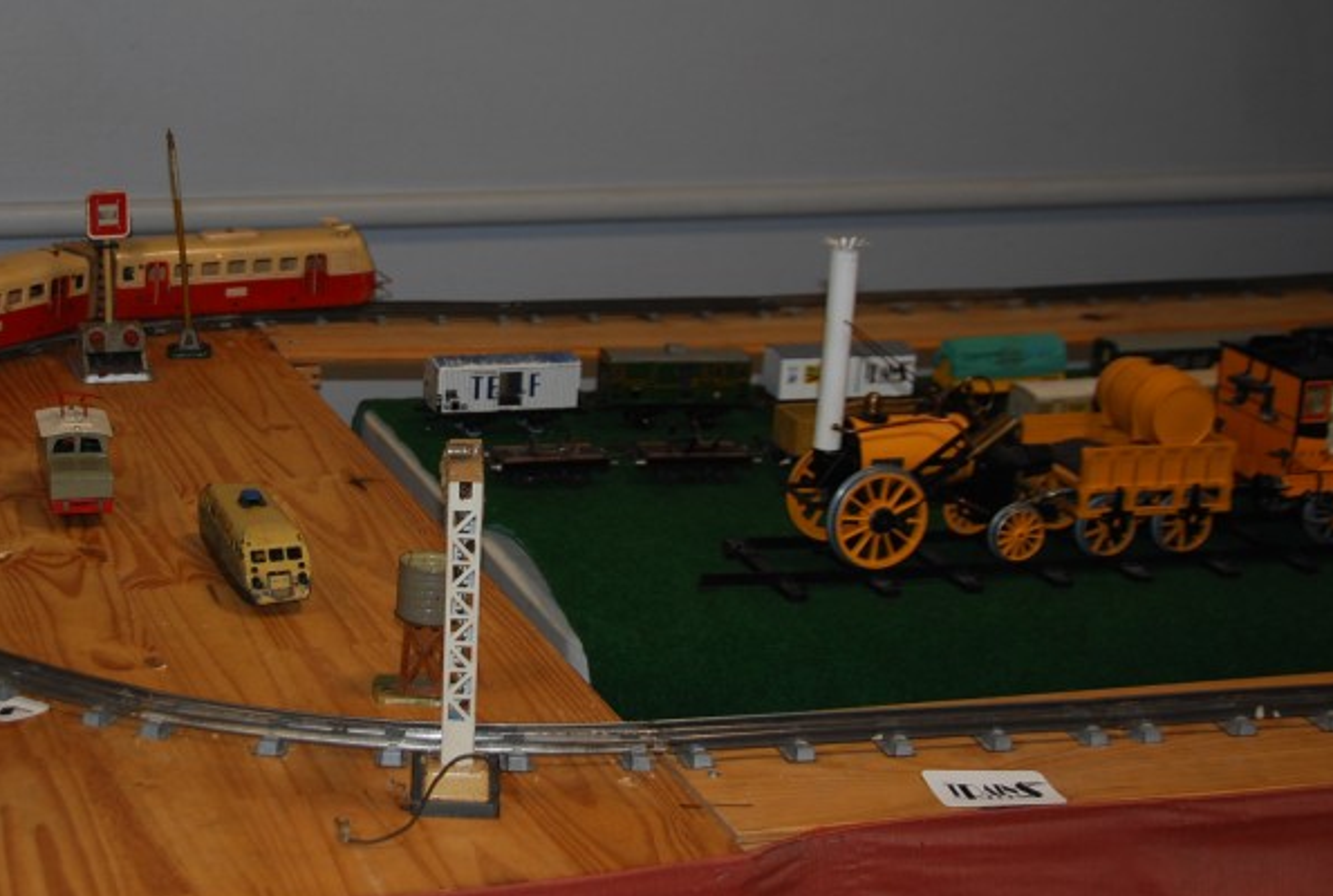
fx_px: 2339
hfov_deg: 31.4
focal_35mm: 63
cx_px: 382
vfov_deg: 21.7
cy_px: 367
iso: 200
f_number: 4
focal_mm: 28
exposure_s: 1/60
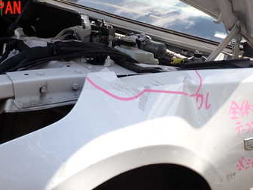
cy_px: 170
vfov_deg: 26.2
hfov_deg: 35.5
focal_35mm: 54
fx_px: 395
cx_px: 111
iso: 100
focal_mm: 5.4
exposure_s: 1/640
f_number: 3.2
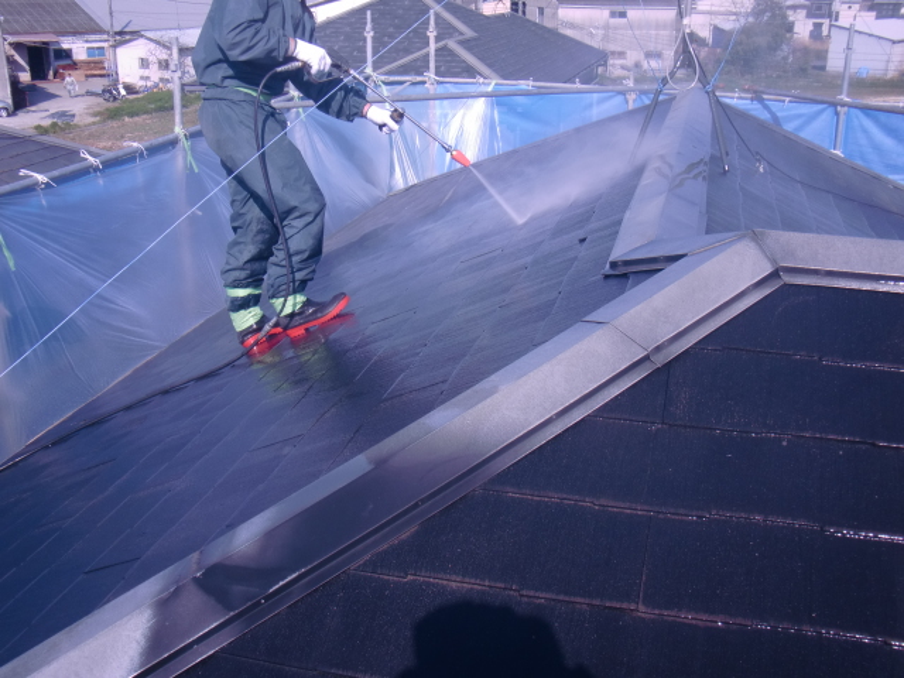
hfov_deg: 49.0
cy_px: 339
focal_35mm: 38
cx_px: 452
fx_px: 992
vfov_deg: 37.7
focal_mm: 6.66
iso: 64
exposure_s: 1/400
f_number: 3.9
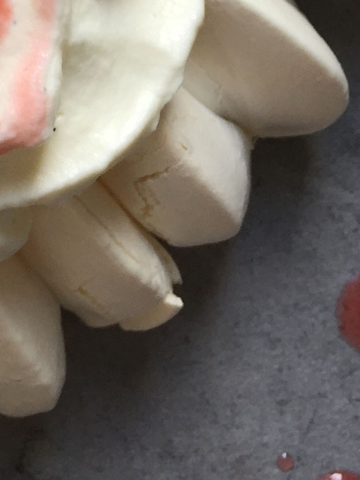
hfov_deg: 12.8
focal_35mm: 112
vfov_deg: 16.0
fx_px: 1553
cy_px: -261
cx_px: -117
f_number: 2.2
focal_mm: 4.15
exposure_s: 1/50
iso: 32
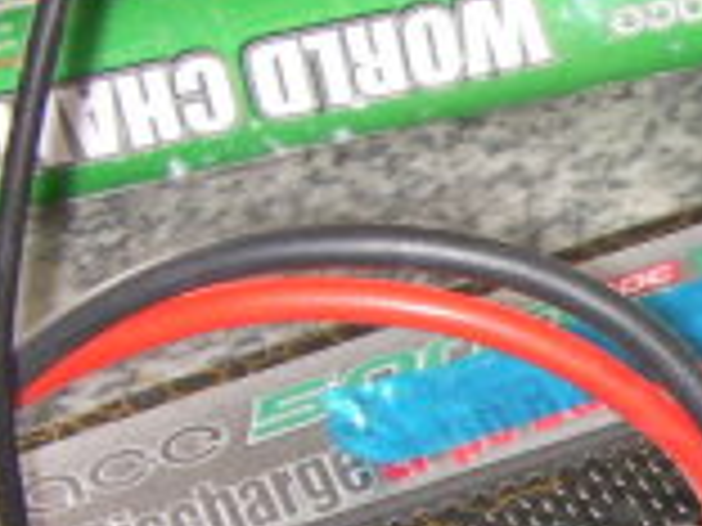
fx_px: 3164
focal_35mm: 156
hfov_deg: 11.8
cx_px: 1220
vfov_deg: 9.5
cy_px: 477
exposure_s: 1/30
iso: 192
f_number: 5.6
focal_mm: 6.8
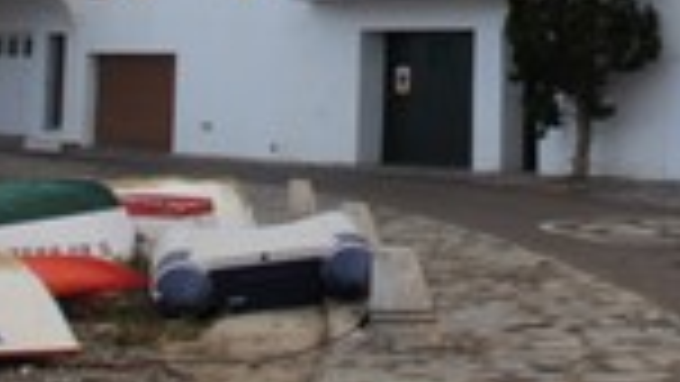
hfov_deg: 24.3
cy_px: -169
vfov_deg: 13.4
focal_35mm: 86
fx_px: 1551
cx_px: 545
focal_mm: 18
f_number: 4.5
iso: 100
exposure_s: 1/40
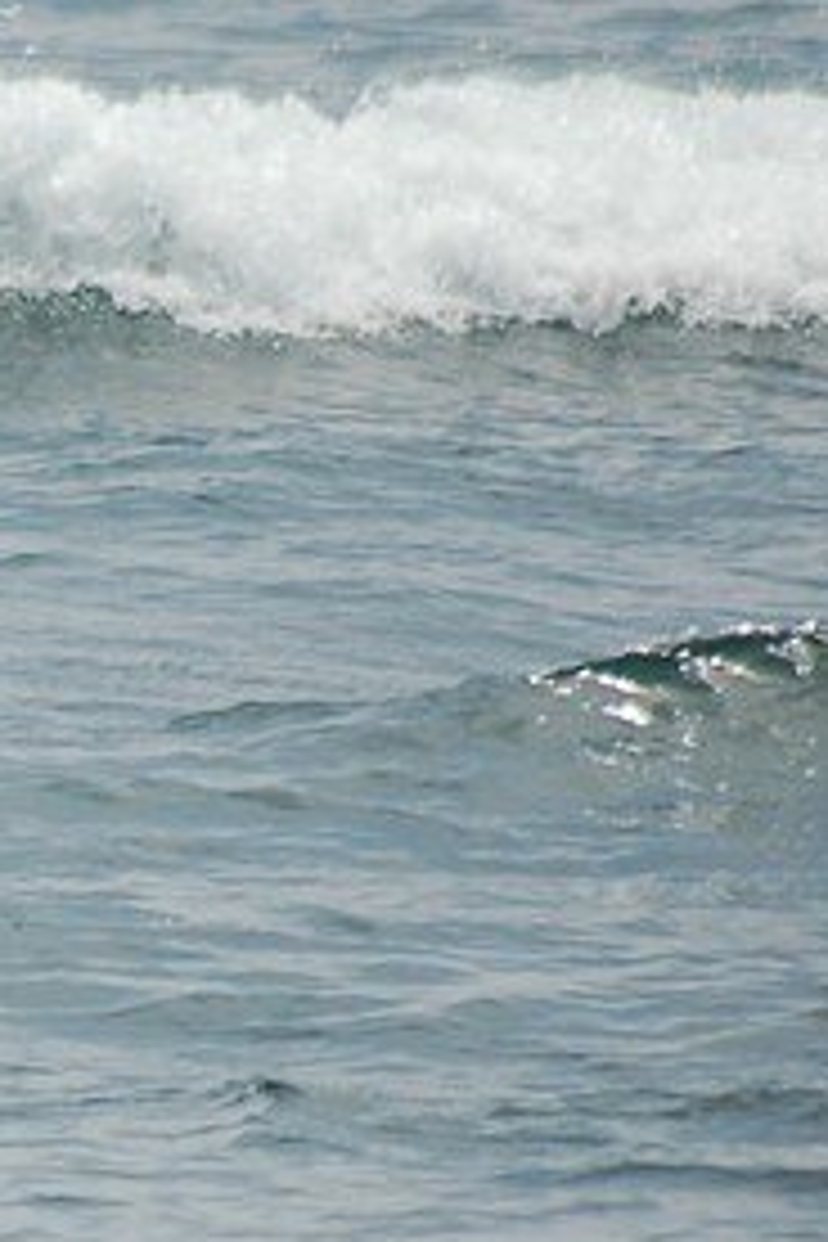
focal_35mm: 1043
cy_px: 814
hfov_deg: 1.3
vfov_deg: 2.0
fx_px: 35981
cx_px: -441
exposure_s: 1/2000
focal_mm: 300
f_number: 6
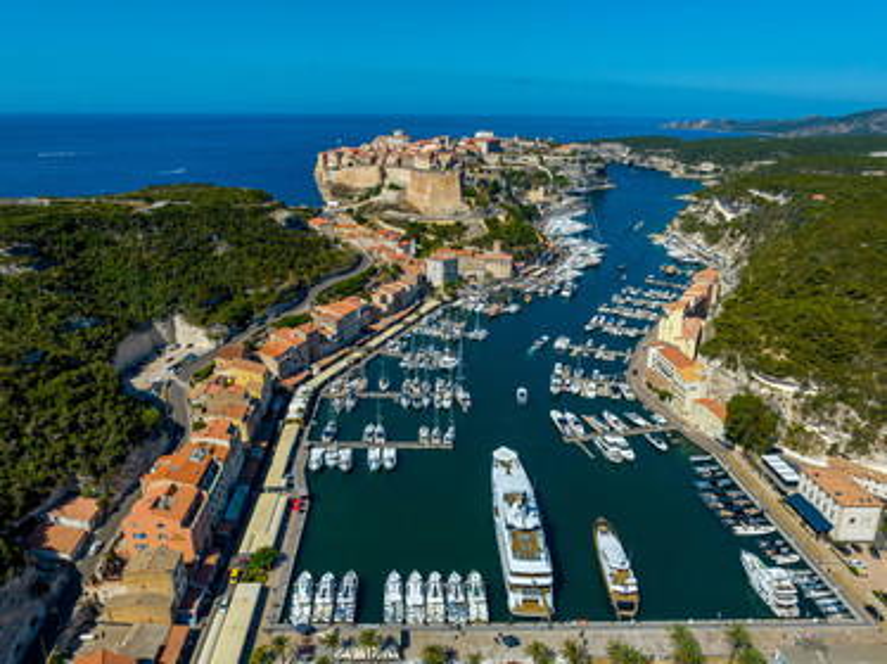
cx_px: 444
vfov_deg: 56.8
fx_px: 615
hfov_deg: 71.6
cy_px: 332
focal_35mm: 24
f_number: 8
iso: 100
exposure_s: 1/400
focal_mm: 12.3
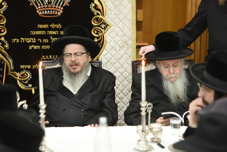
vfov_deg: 9.8
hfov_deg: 14.7
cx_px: 114
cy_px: 76
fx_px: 883
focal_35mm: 140
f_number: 2.8
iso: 1600
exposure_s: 1/160
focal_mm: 140
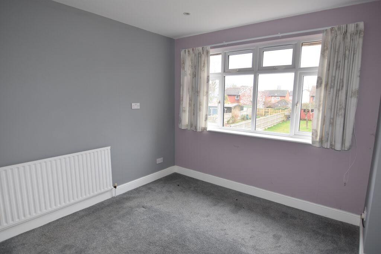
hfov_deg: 85.4
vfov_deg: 63.2
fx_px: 206
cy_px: 127
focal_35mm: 20
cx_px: 190
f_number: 2.8
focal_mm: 13
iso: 320
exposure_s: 1/125
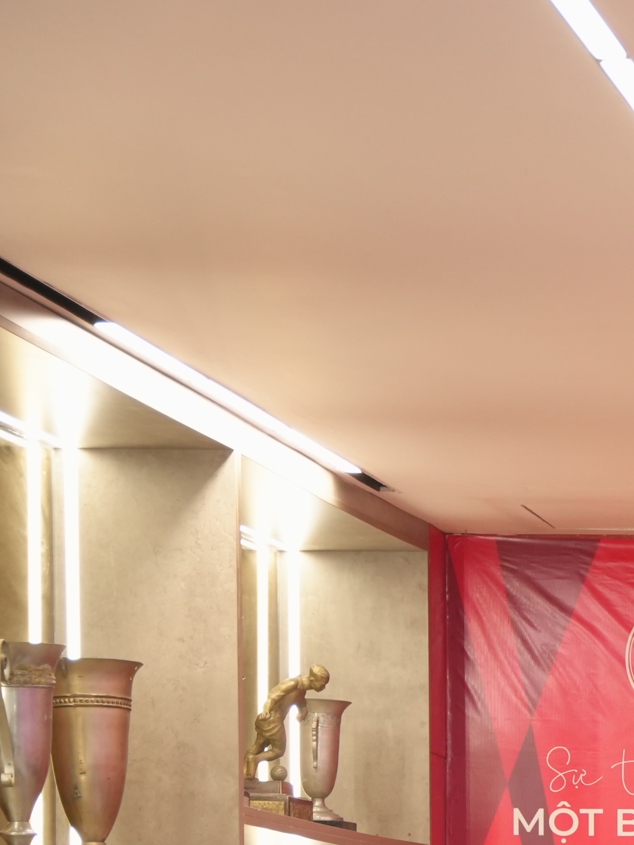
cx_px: 1521
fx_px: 4082
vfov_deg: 11.6
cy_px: 1045
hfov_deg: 8.2
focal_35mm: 167
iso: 1000
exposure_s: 1/160
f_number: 3.2
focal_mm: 44.3
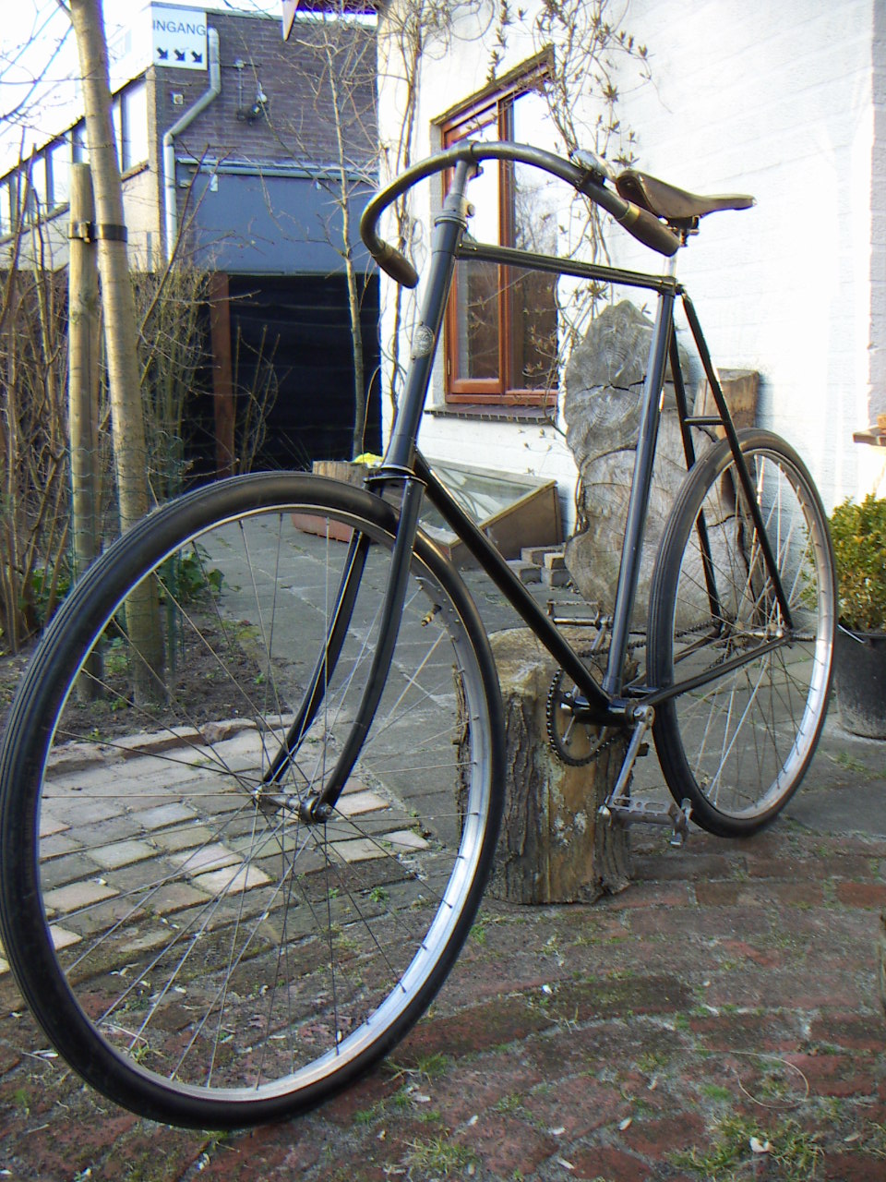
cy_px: 591
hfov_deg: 39.7
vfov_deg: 51.4
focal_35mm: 36
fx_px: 1229
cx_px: 443
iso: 50
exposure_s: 1/80
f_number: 2.8
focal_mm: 4.7
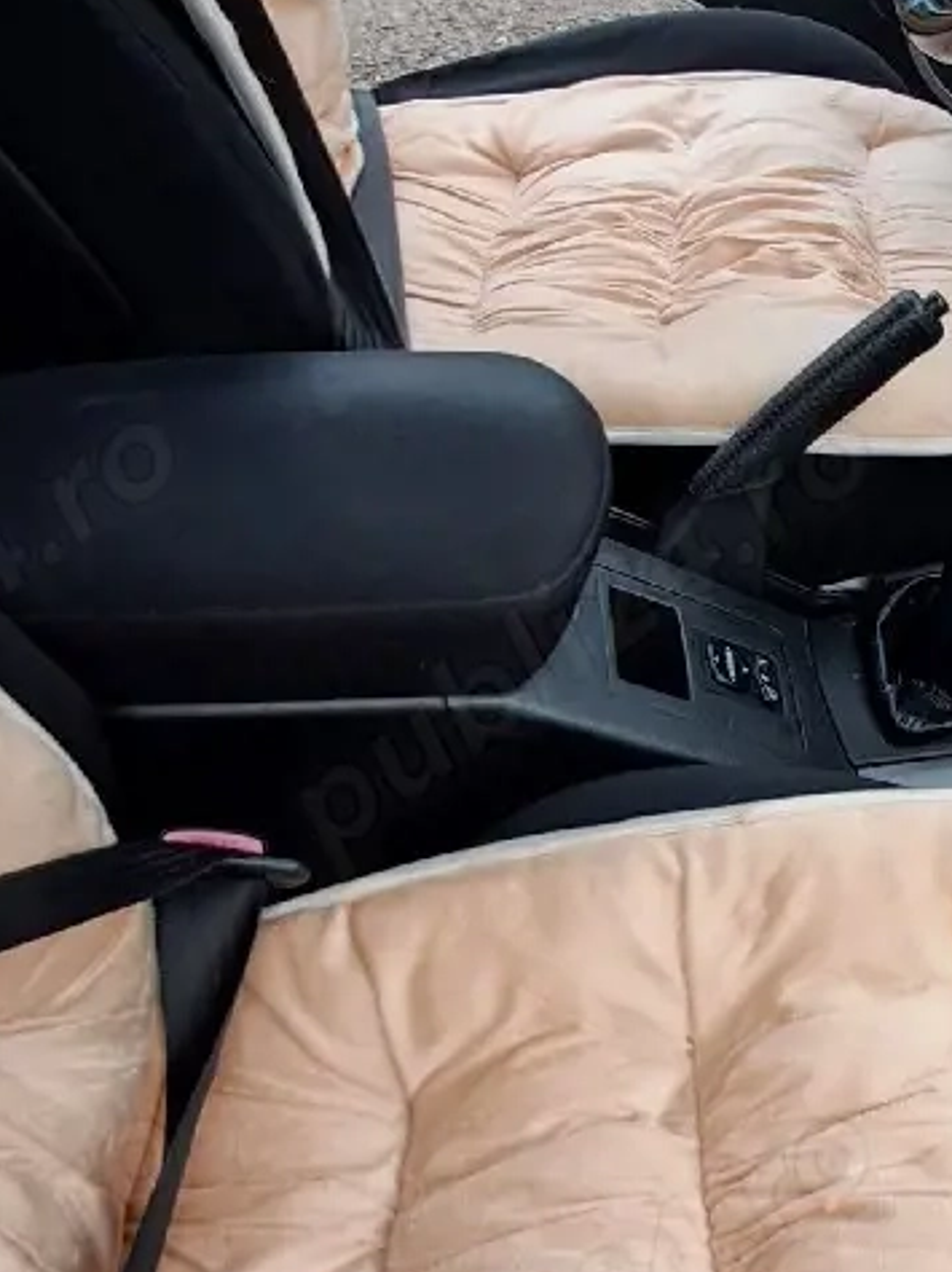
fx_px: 1652
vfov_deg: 42.0
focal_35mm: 45
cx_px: 759
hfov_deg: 31.3
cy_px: 739
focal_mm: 1.64
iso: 80
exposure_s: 1/33
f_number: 2.2
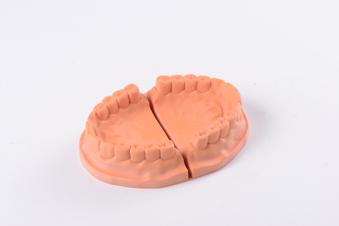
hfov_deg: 19.5
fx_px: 989
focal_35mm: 105
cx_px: 170
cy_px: 113
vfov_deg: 13.0
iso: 100
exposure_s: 1/125
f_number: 20
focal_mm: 105
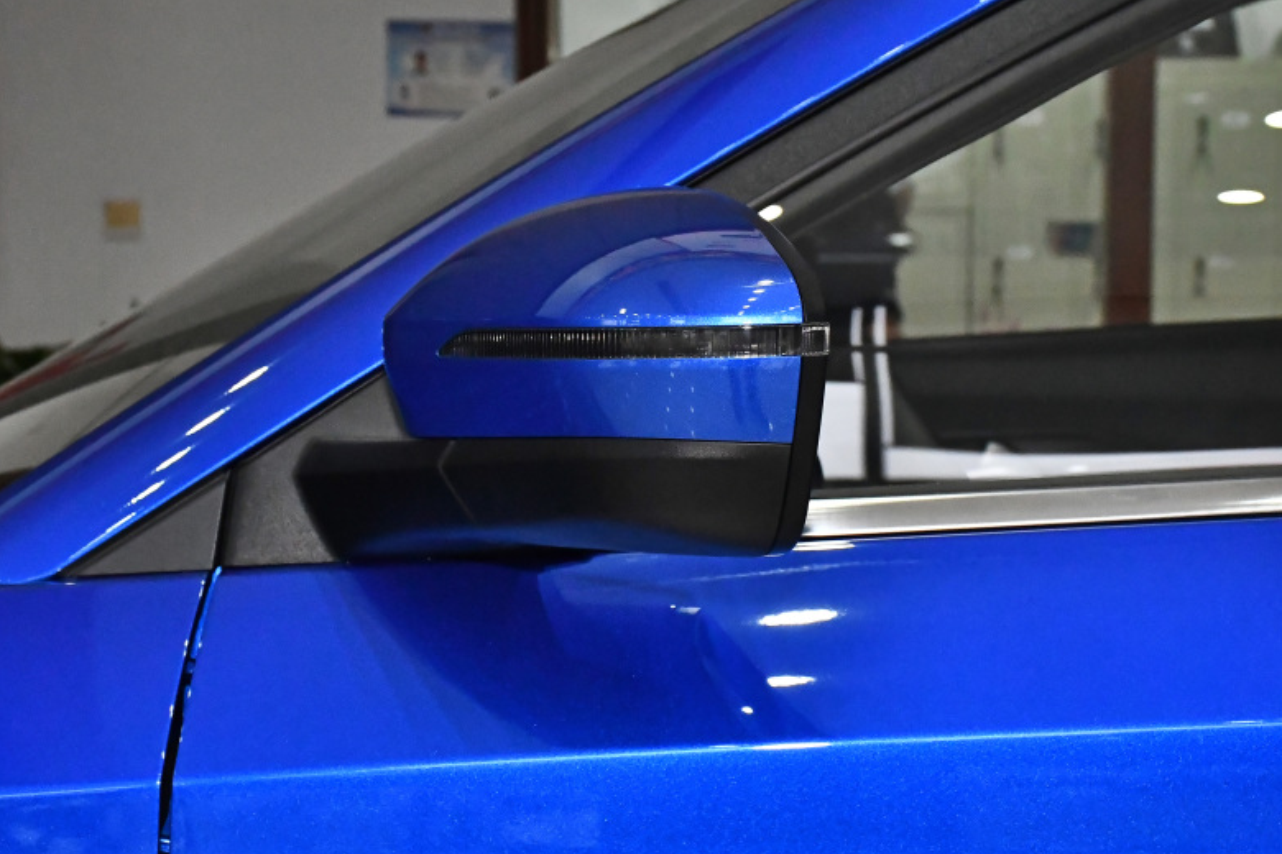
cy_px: 377
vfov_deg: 17.5
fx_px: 2777
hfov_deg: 26.0
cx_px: 626
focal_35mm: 78
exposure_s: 1/125
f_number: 9
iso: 6400
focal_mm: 45
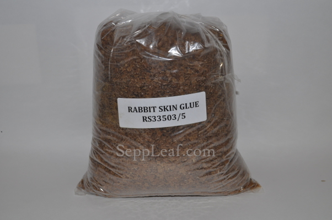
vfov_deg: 34.1
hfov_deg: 49.6
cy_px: 110
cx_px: 166
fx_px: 359
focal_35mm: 39
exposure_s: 1/160
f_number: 9
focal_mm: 26
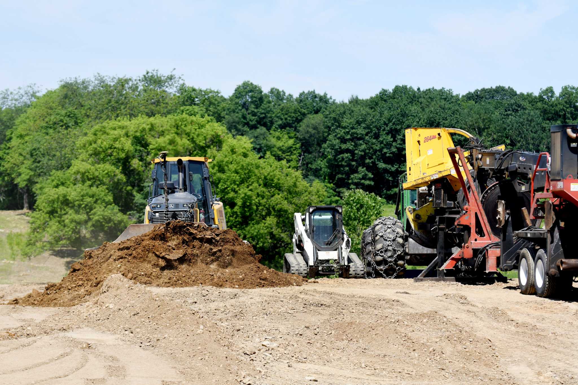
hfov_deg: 9.8
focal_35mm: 210
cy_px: 192
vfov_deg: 6.5
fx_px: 3371
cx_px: 289
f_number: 4.5
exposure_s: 1/1600
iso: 125
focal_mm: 140
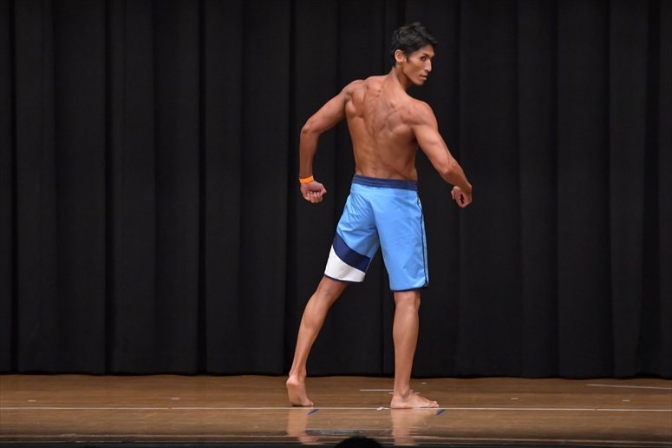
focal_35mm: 225
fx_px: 4198
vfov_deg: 6.1
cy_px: 224
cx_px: 336
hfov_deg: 9.2
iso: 6400
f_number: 5.6
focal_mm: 150
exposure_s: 1/400
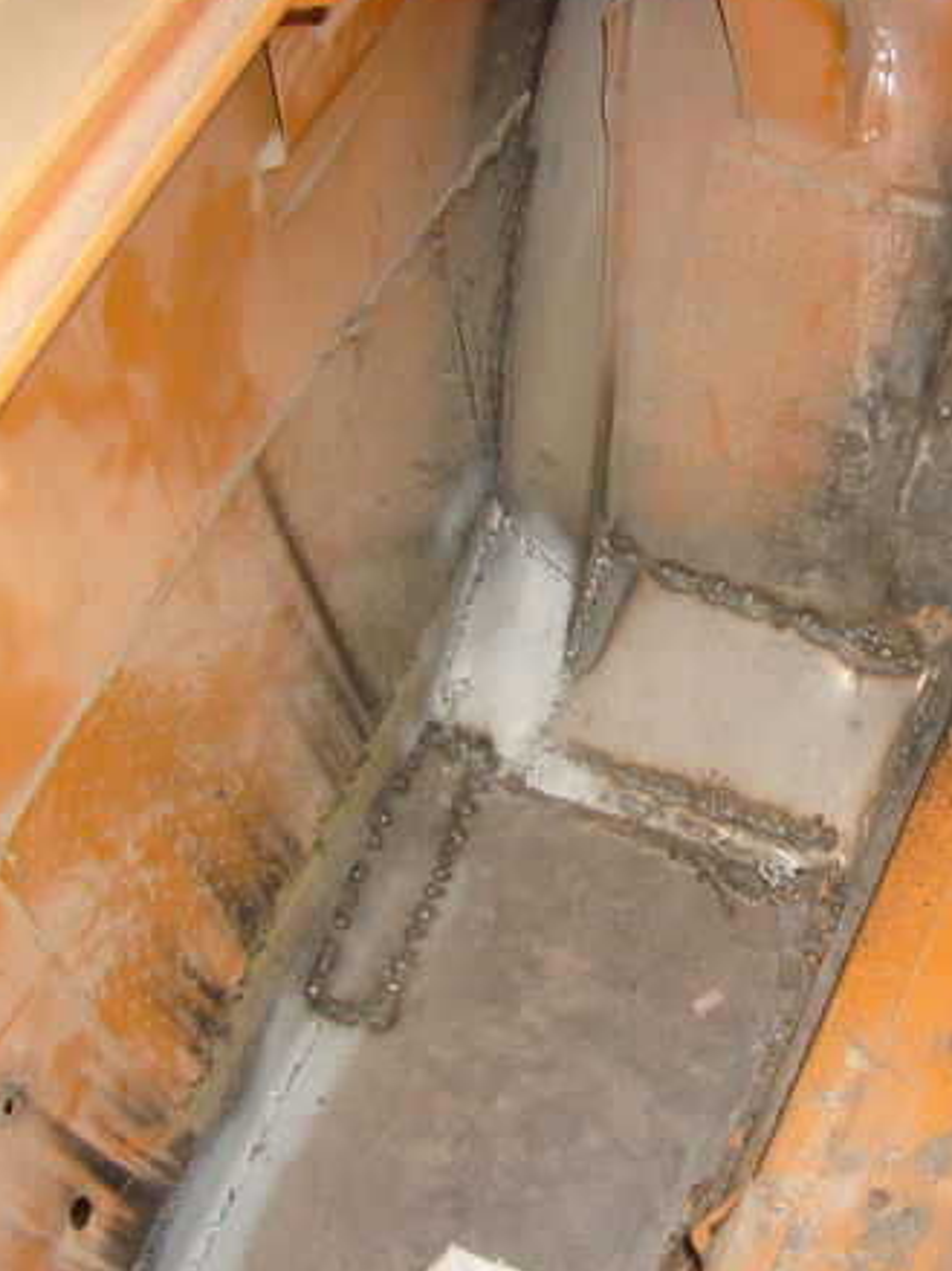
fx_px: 1871
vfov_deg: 37.5
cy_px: 651
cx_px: 775
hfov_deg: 27.9
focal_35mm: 51
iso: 100
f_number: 2.8
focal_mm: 5.8
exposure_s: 1/45
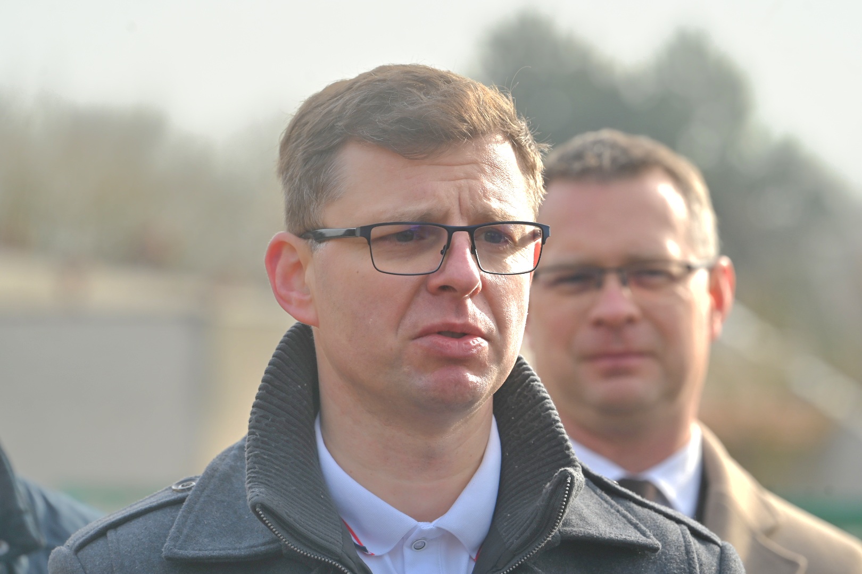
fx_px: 4310
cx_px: 431
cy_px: 287
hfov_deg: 11.4
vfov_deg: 7.6
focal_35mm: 180
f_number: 5.6
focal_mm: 180
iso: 100
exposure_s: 1/400
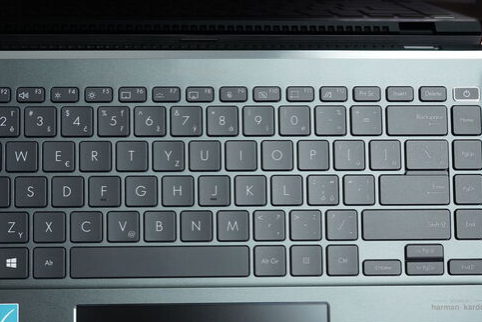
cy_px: 251
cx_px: 196
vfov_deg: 22.4
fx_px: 803
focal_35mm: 60
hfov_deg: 33.3
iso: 1600
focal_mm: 35
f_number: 7.1
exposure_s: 1/125
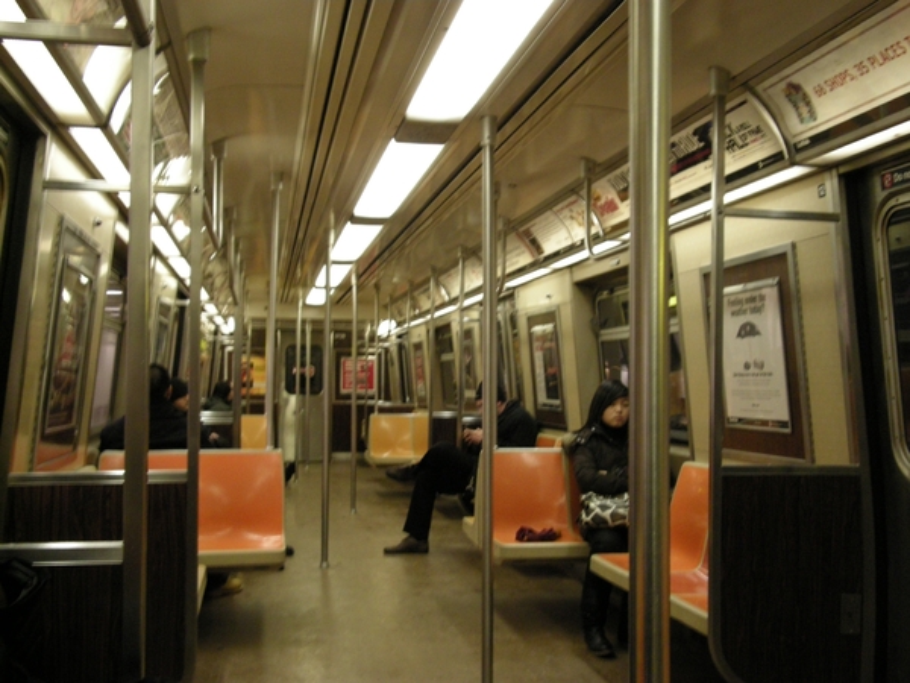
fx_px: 973
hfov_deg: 50.1
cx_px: 455
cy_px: 342
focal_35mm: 37
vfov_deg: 38.7
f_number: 2.8
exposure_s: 1/15.6
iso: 400
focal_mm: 7.9
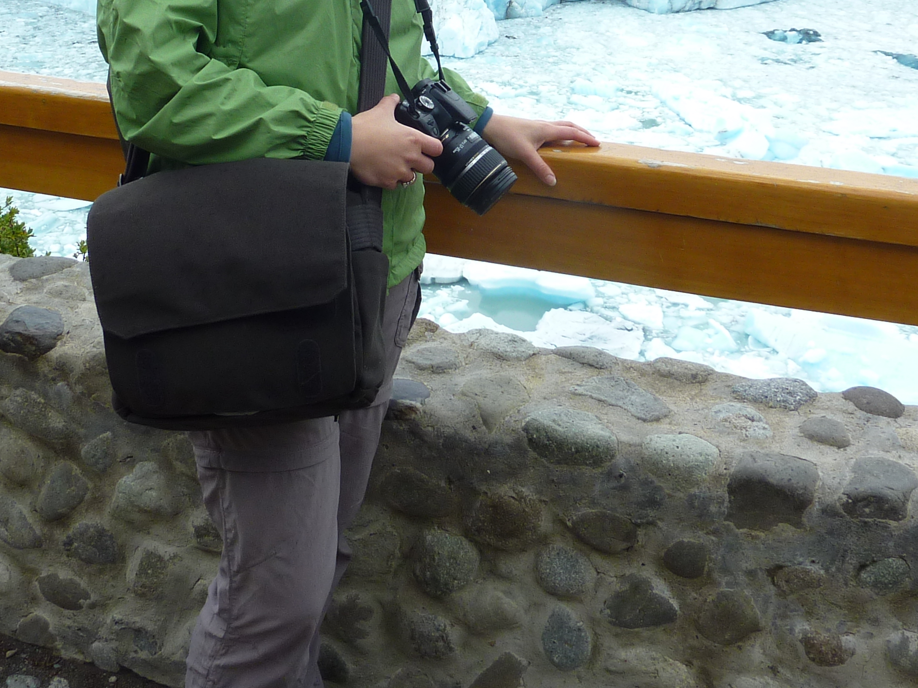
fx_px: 1273
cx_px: 420
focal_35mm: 48
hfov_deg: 39.6
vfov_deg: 28.7
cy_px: 33
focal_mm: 4.1
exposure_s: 1/320
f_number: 4
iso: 80
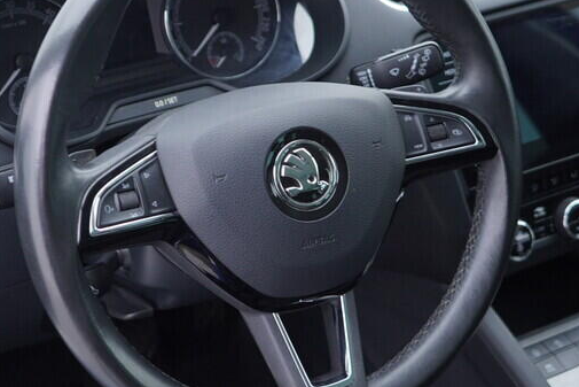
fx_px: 1174
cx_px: 198
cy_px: 140
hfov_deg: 27.5
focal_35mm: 73
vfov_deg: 18.6
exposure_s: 1/40
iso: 200
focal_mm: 24
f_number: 2.8
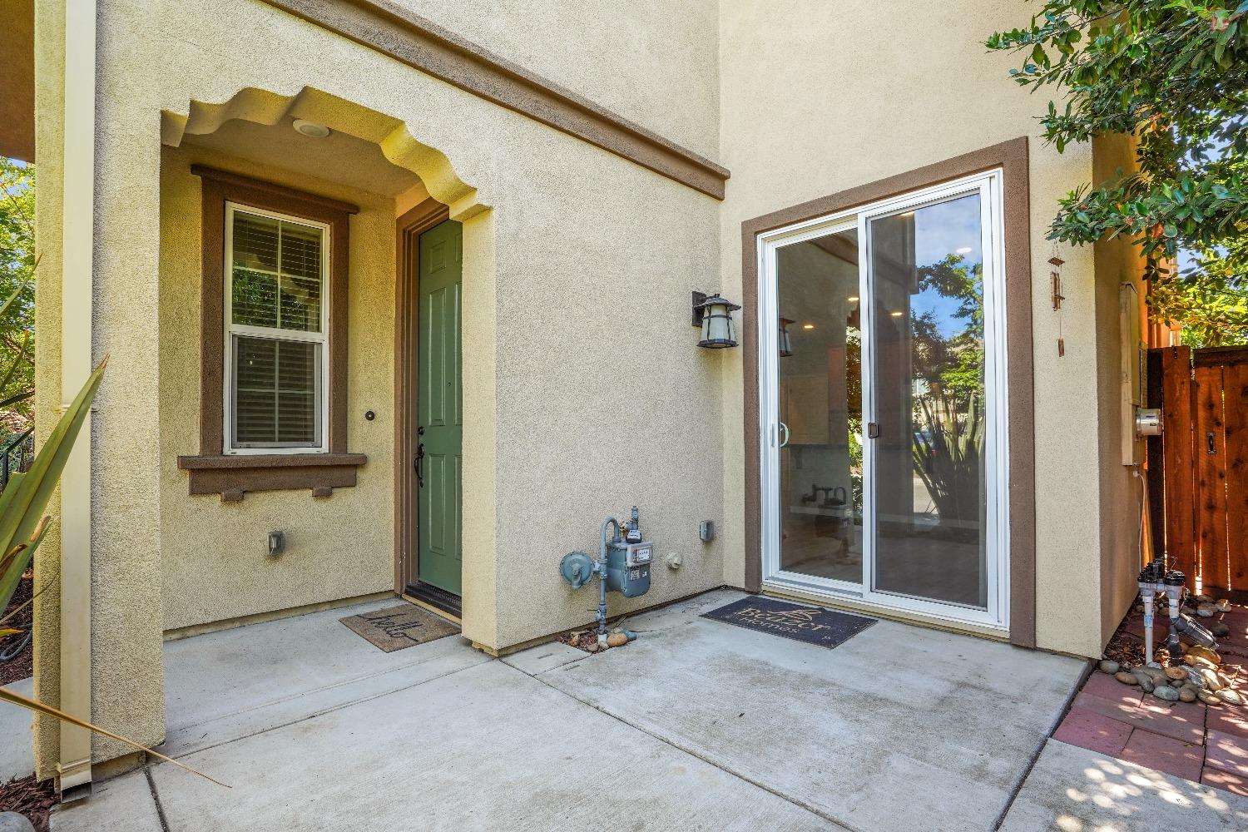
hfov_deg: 96.7
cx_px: 624
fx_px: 555
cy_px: 416
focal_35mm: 16
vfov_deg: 73.7
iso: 400
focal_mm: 16
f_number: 8
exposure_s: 1/50
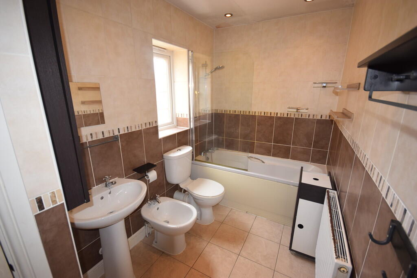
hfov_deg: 100.4
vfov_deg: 77.3
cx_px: 208
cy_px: 139
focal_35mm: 15
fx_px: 174
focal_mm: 10
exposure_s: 1/100
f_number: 5
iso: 800
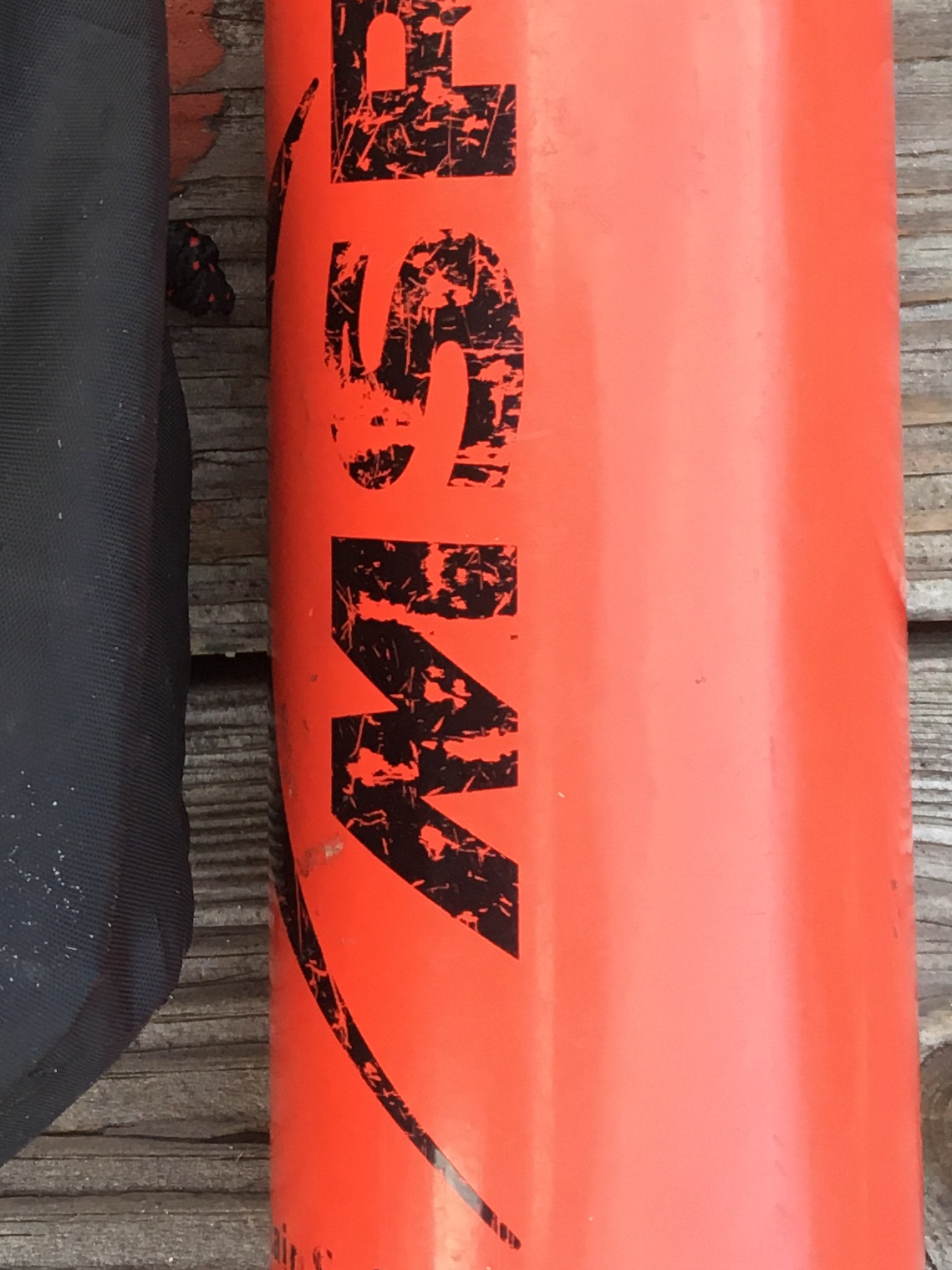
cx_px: -99
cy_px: 137
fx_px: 2824
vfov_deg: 24.6
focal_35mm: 77
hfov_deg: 18.4
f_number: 2.2
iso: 32
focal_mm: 4.15
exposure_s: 1/30
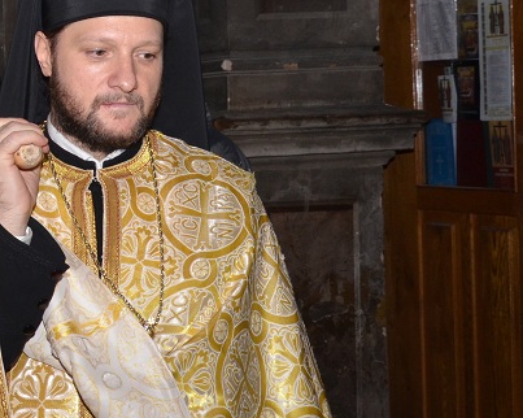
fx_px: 1423
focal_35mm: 92
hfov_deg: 19.2
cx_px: -166
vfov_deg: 16.7
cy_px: 135
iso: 500
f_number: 5
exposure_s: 1/40
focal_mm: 22
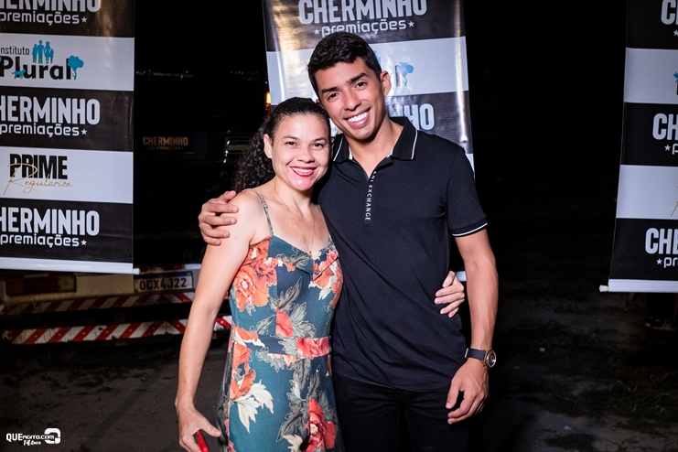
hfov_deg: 53.1
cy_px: 226
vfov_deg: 36.9
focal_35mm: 36
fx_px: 678
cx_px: 339
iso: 2500
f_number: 2.8
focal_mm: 24
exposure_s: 1/400
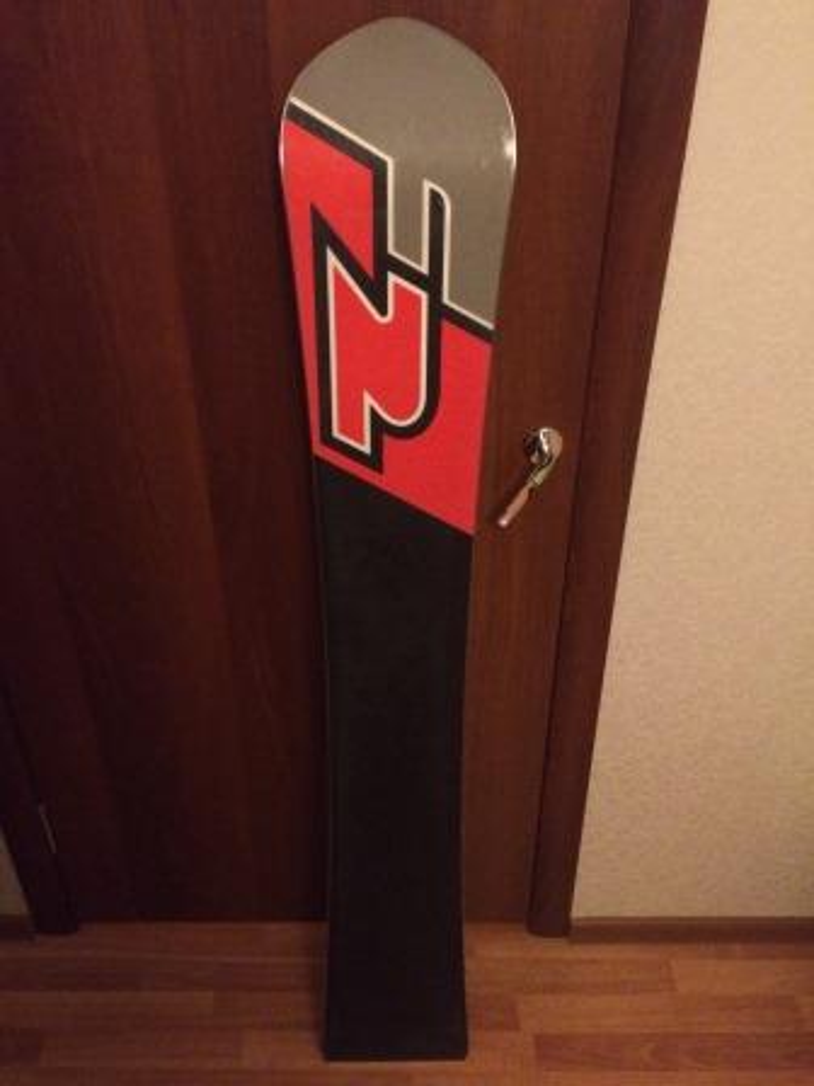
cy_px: 543
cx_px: 407
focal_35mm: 29
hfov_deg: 48.2
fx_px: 909
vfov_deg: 61.7
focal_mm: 4.15
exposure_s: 1/17
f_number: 2.2
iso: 640
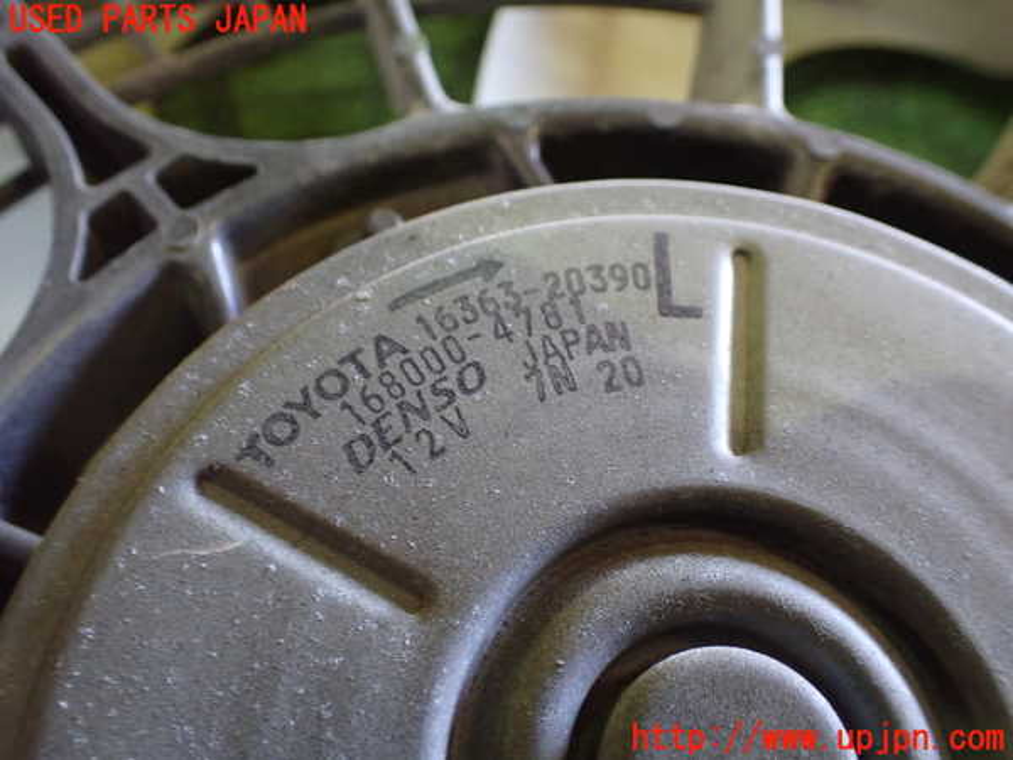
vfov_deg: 46.8
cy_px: 380
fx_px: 878
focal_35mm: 30
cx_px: 506
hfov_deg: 60.0
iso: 800
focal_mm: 5.4
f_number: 2.3
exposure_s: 1/30
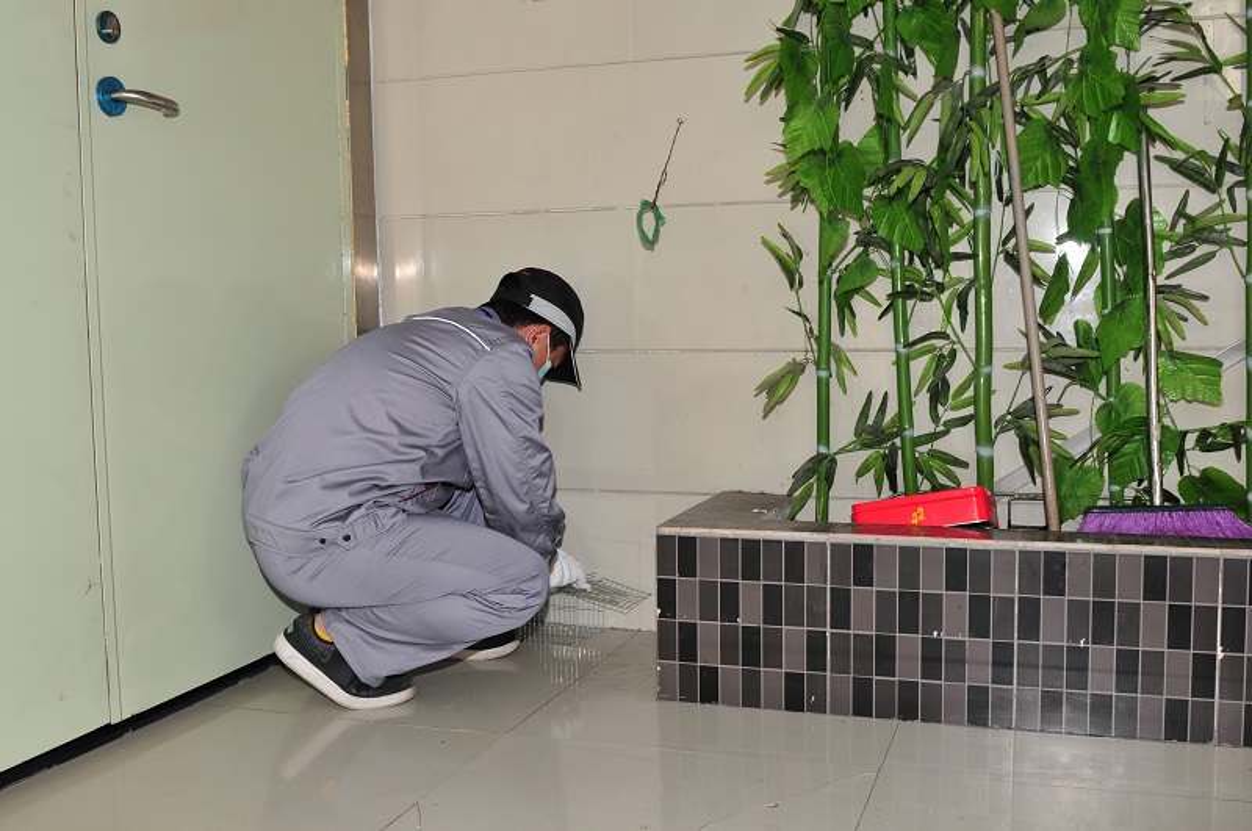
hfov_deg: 53.2
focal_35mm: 36
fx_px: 1250
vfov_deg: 36.8
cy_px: 416
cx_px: 626
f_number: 5.6
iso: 200
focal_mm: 24
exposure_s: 1/60
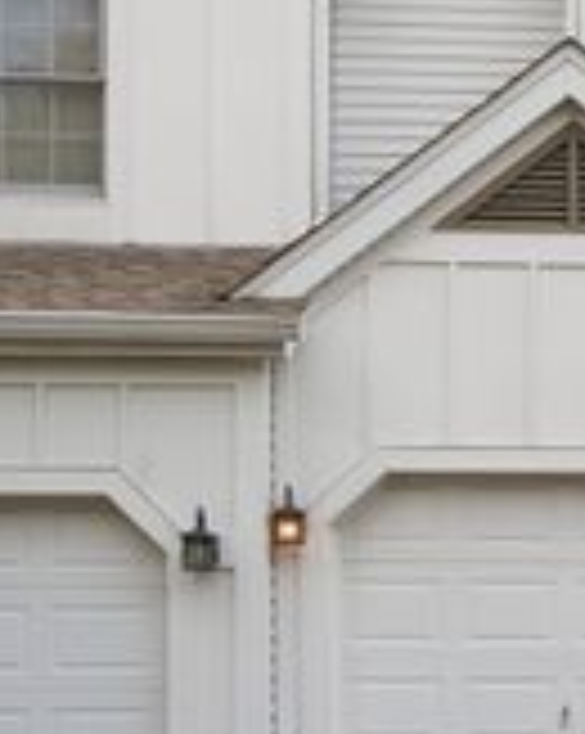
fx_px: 2190
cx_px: 999
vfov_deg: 18.9
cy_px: 162
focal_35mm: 101
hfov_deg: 13.8
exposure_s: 1/400
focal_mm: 35
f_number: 8
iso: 320
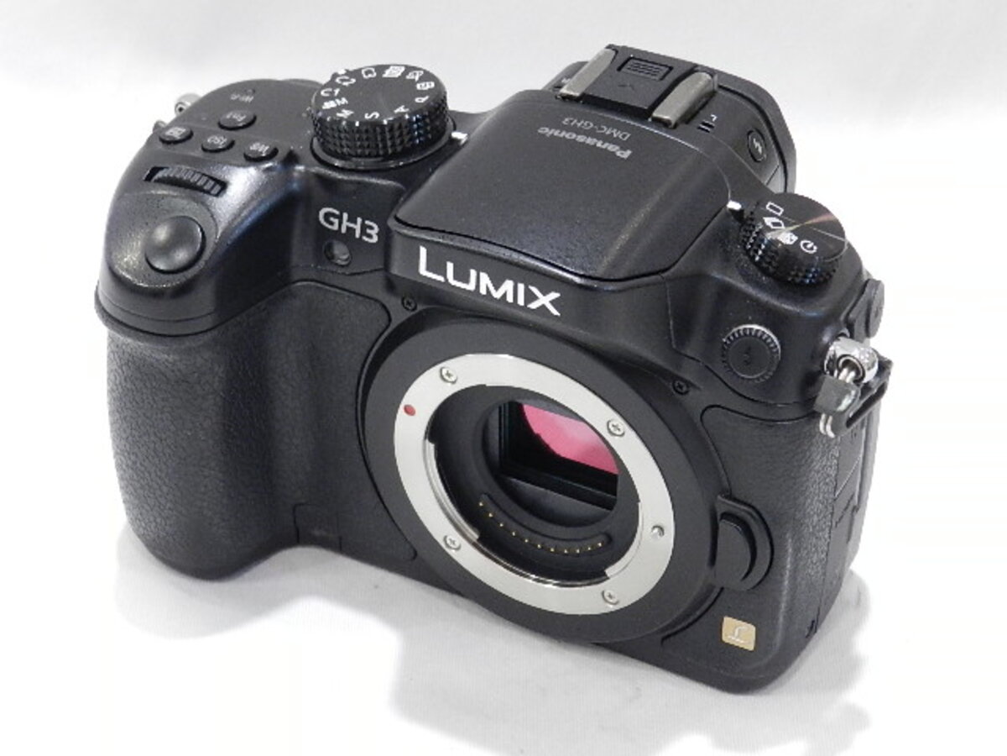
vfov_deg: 19.4
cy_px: 378
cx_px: 504
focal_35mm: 76
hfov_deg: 25.7
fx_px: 2211
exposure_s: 1/25
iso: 800
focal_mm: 13.5
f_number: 4.8
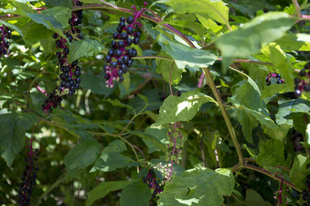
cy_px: 103
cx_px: 155
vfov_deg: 16.5
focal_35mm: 82
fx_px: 710
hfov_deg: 24.6
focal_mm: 55
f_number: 5.6
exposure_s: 1/125
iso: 250
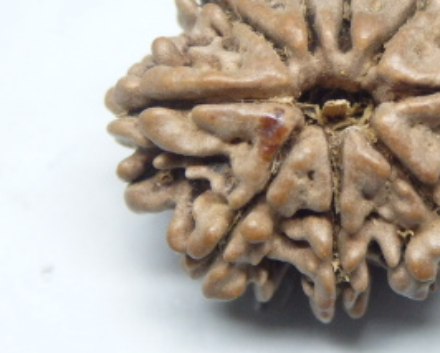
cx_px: 329
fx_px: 2019
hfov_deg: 12.4
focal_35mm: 155
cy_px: 93
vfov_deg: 10.0
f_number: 4.4
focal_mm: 11.9
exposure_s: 1/100
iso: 500
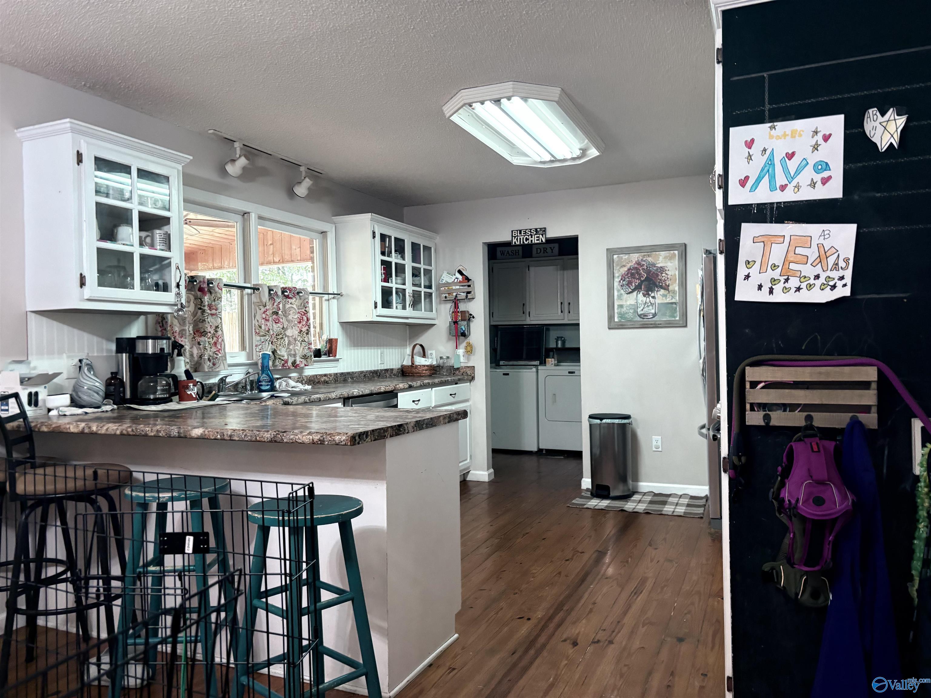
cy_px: 349
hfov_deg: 67.3
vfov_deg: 53.1
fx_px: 699
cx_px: 466
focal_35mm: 26
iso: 320
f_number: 1.6
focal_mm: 5.96
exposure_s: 1/60
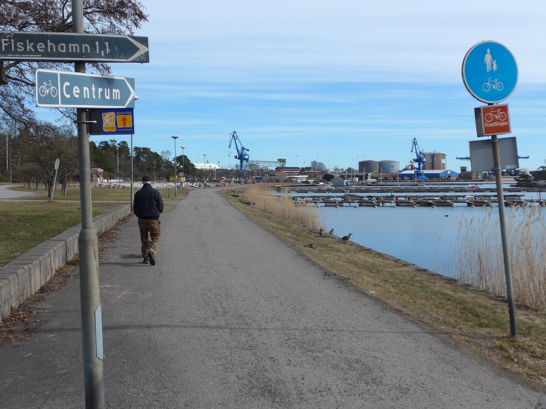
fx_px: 726
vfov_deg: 31.5
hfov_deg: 41.2
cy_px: 204
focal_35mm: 46
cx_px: 273
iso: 80
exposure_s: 1/1300
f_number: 3
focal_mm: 9.5
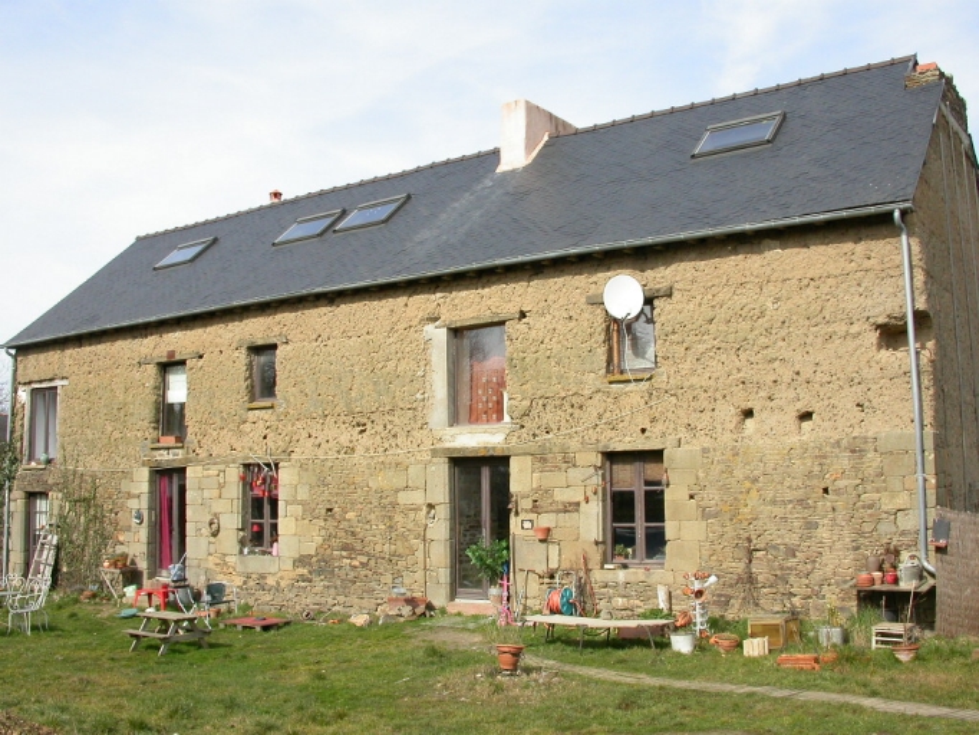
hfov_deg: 49.0
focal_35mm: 38
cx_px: 490
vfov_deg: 37.7
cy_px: 368
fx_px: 1075
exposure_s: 1/270
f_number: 6.7
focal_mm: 7.85
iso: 100
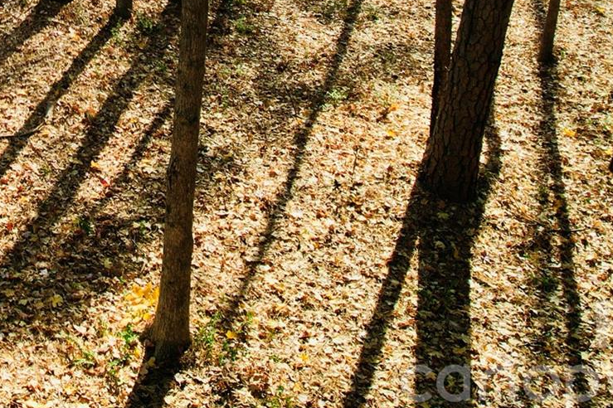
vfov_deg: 20.5
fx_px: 1038
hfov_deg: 30.8
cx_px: 20
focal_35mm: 61
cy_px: -110
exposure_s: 1/1000
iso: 100
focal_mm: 8.38
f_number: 2.8
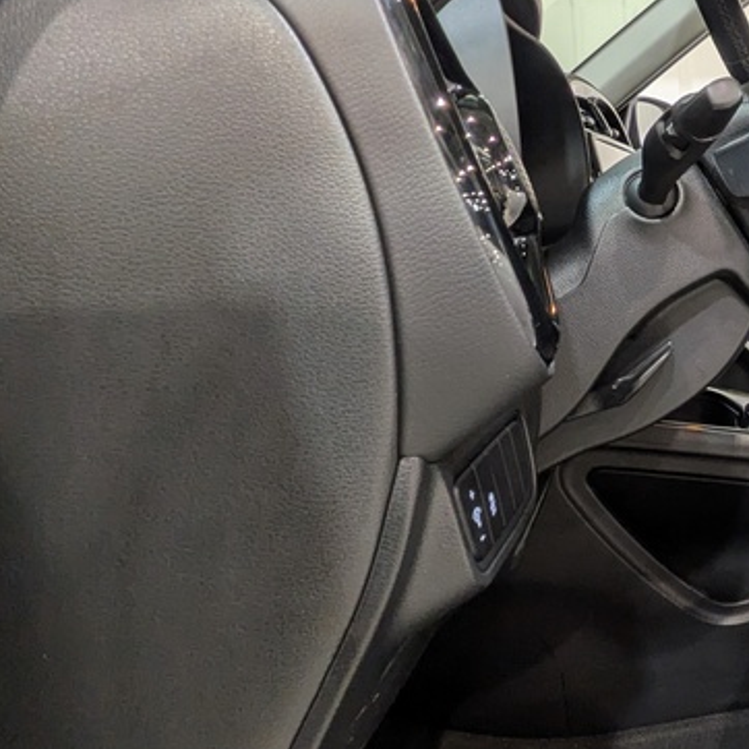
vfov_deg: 47.1
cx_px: 877
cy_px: 325
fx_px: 857
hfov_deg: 37.2
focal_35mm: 35
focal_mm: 1.83
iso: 99
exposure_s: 1/40
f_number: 2.2
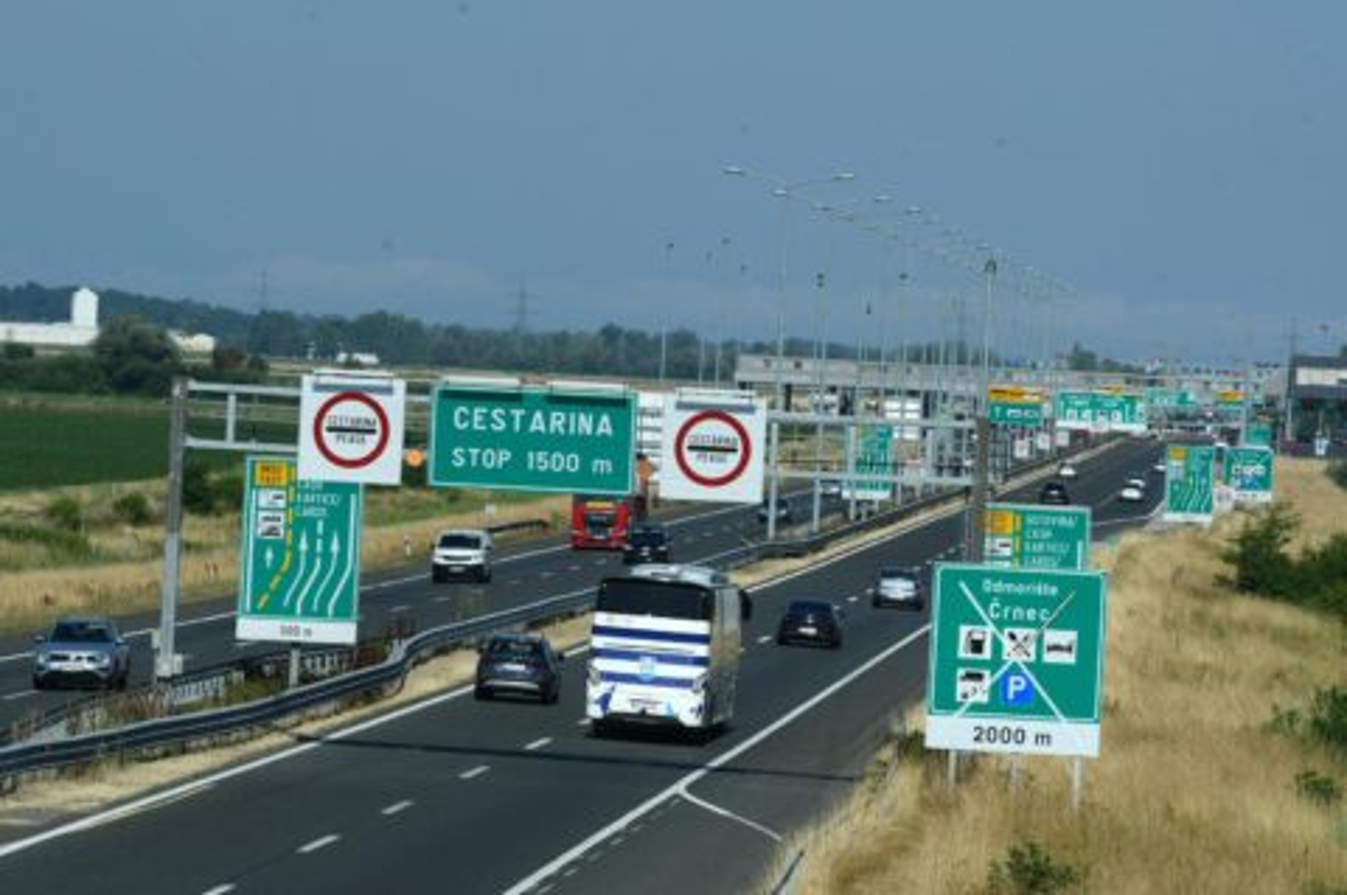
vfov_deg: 4.6
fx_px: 11213
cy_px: 448
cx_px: 674
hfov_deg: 6.9
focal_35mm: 300
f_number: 14
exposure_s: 1/640
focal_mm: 200
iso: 400
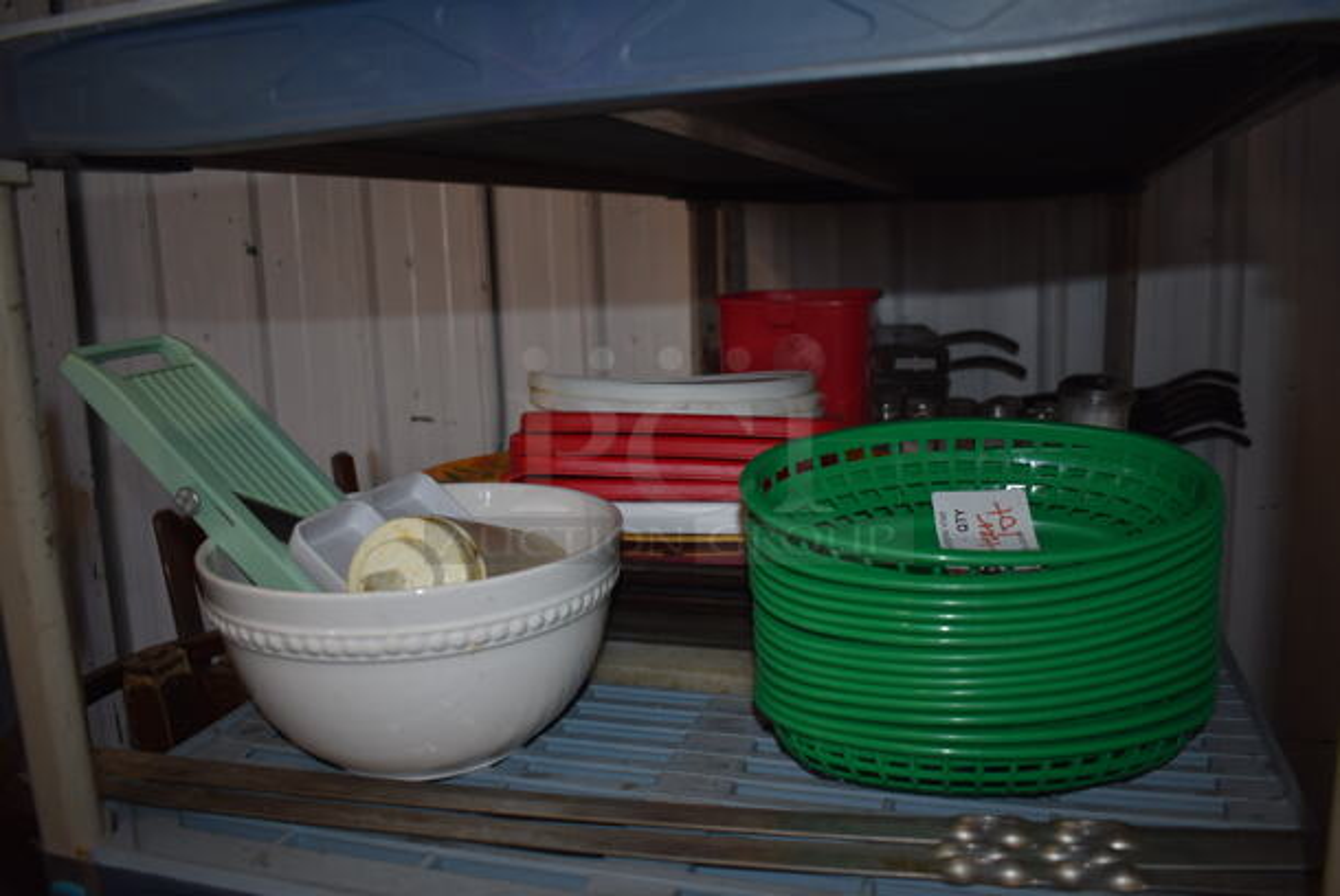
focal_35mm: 30
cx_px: 670
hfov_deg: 61.9
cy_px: 448
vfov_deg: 43.7
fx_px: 1118
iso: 250
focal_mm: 20
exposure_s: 1/160
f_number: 3.5
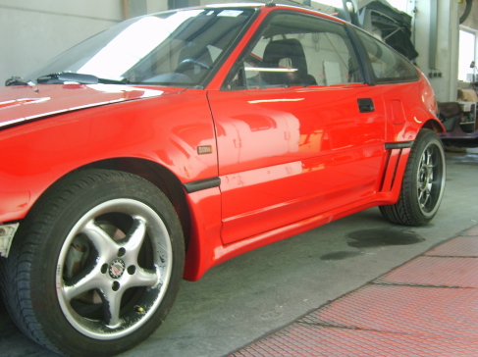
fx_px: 483
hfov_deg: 52.7
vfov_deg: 40.6
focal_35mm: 35
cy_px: 178
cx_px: 239
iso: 59
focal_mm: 5.8
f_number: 2.8
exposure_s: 1/30
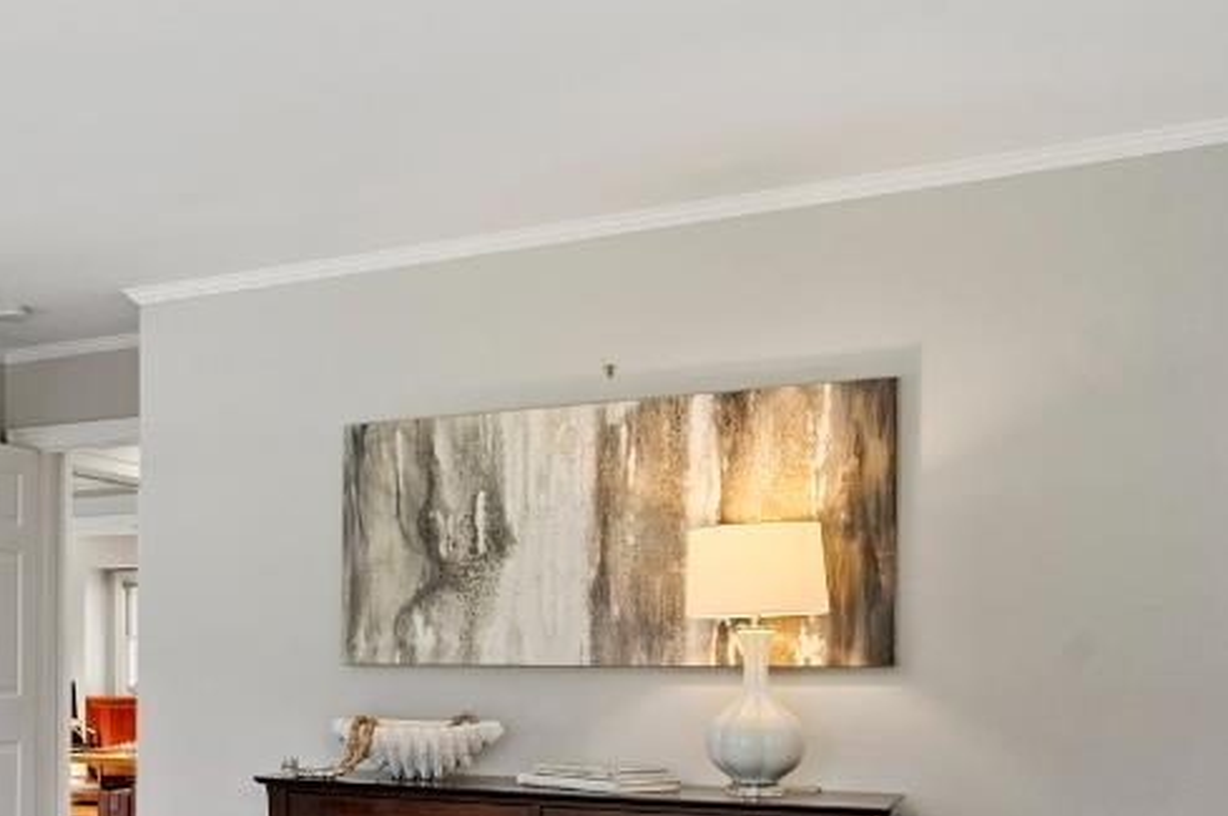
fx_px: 1620
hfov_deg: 36.0
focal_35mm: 48
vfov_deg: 27.7
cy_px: 662
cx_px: -88
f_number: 9
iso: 500
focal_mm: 15.5
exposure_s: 1/8
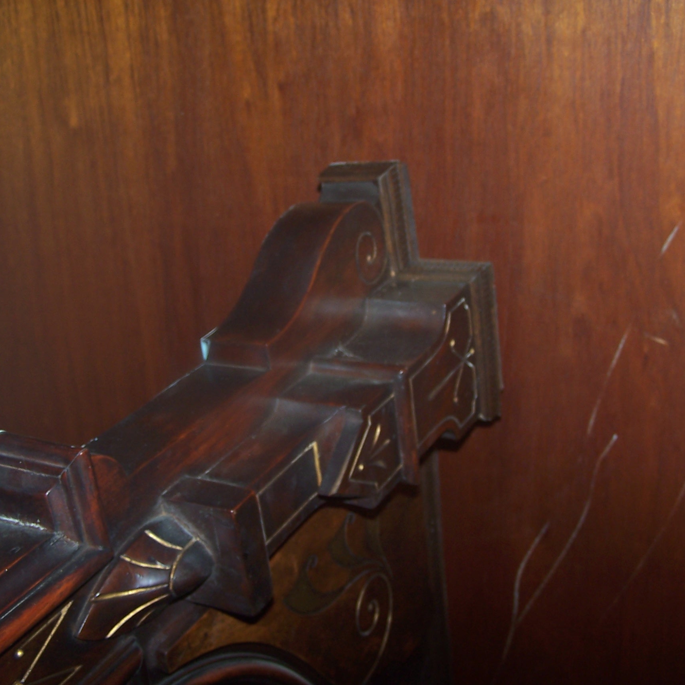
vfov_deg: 37.6
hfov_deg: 37.5
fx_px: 1007
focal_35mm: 45
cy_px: 342
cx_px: 329
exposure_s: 1/60
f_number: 2.8
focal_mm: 6.3
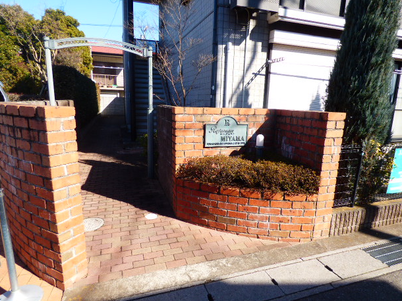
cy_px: 156
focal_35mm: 21
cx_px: 202
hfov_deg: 79.0
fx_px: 244
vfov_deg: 63.4
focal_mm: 3.58
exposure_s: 1/640
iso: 100
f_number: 2.8
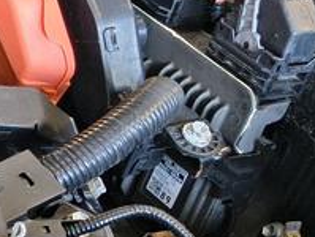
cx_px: -564
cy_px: 43
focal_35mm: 154
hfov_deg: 10.2
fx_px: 1404
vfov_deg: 9.6
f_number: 1.8
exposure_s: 1/120
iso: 524
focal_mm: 5.56
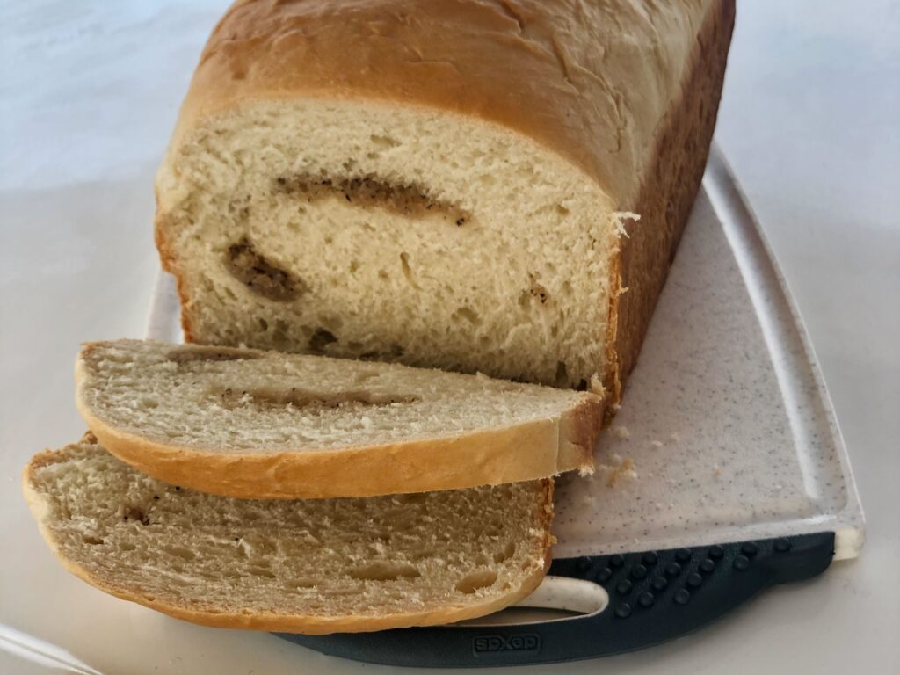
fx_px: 1352
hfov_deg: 36.8
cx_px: 450
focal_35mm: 52
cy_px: 338
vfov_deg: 28.0
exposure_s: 1/120
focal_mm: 6
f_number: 2.4
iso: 25
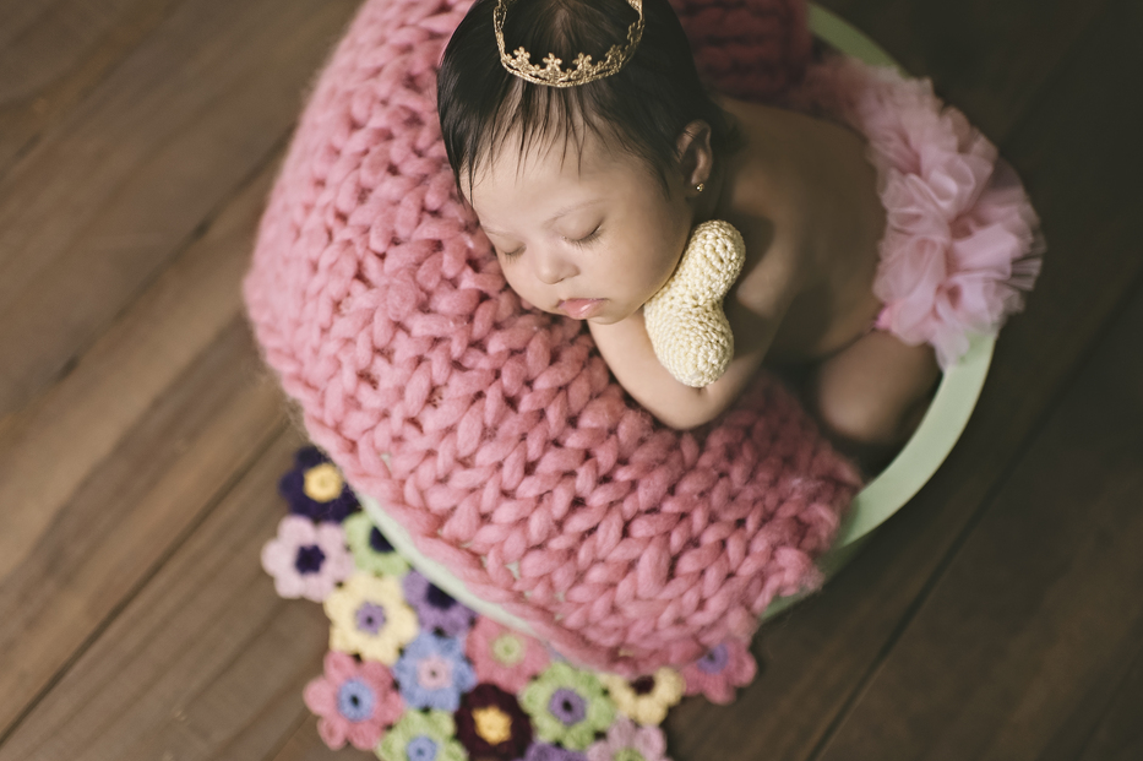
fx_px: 1428
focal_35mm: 45
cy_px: 364
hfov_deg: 43.6
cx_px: 508
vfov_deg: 29.8
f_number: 1.8
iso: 500
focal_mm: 35
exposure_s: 1/200
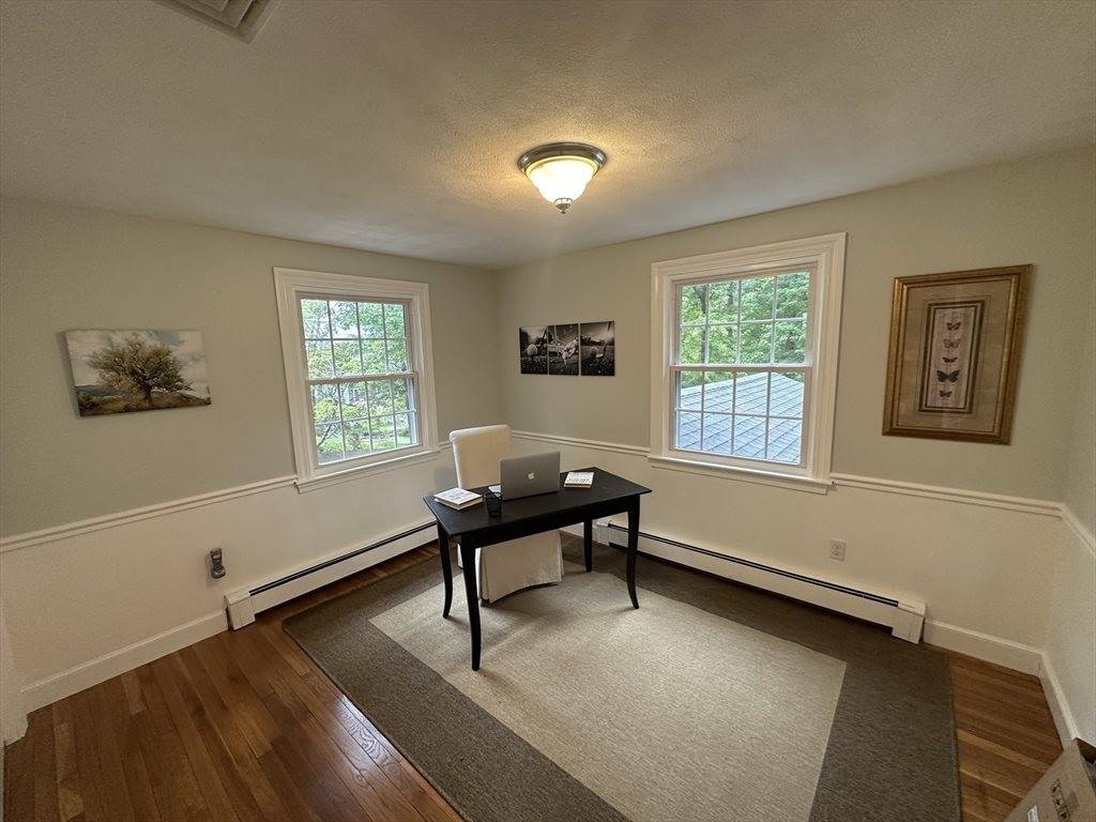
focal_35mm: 14
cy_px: 411
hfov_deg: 102.1
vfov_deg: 85.7
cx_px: 548
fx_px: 443
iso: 250
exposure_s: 1/120
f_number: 2.2
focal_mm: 2.22
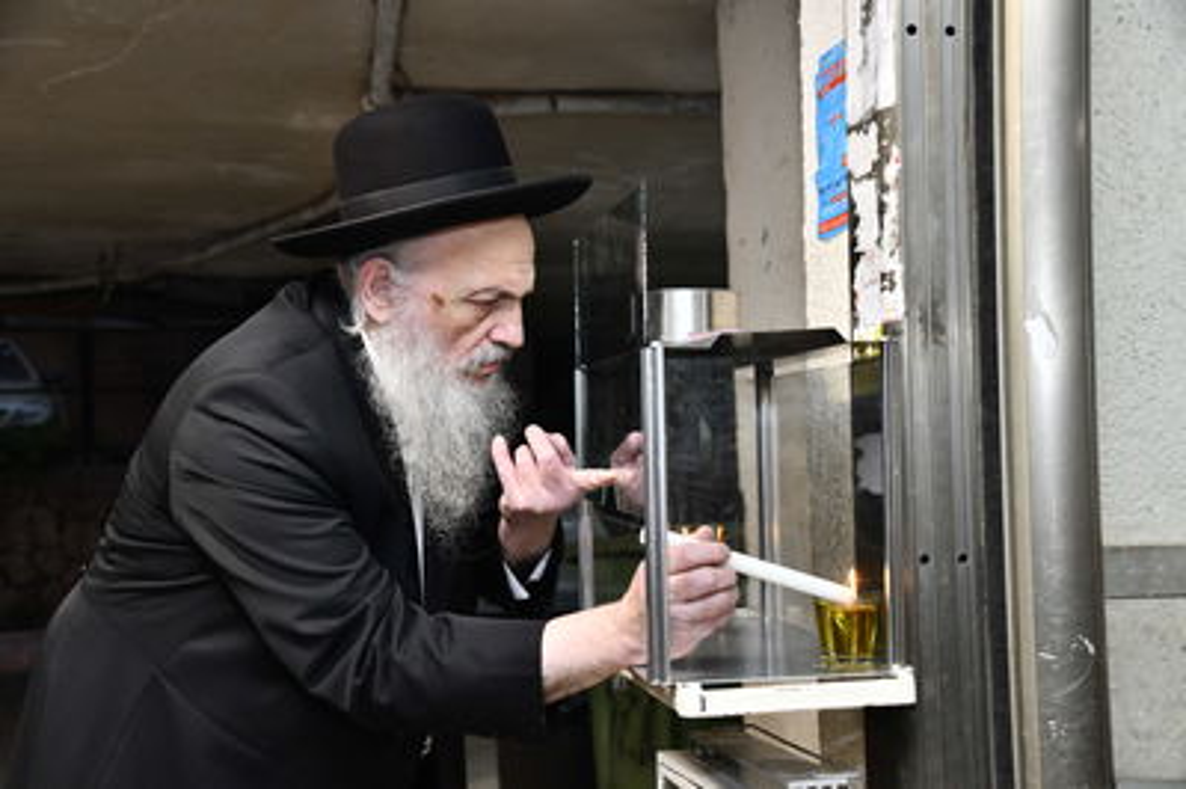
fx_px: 1646
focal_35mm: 50
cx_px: 593
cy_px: 394
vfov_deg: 26.9
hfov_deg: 39.6
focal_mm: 50
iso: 1000
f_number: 5.6
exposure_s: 1/80
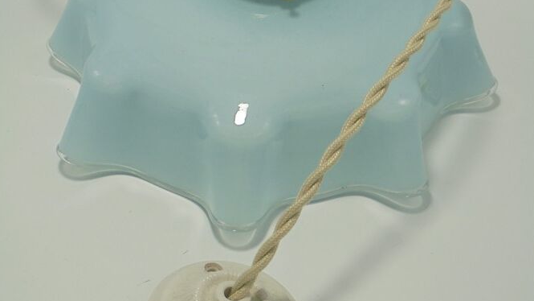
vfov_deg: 21.3
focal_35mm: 56
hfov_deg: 37.2
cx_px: 265
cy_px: 89
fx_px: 793
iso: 100
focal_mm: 6.9
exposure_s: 1/100
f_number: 4.2
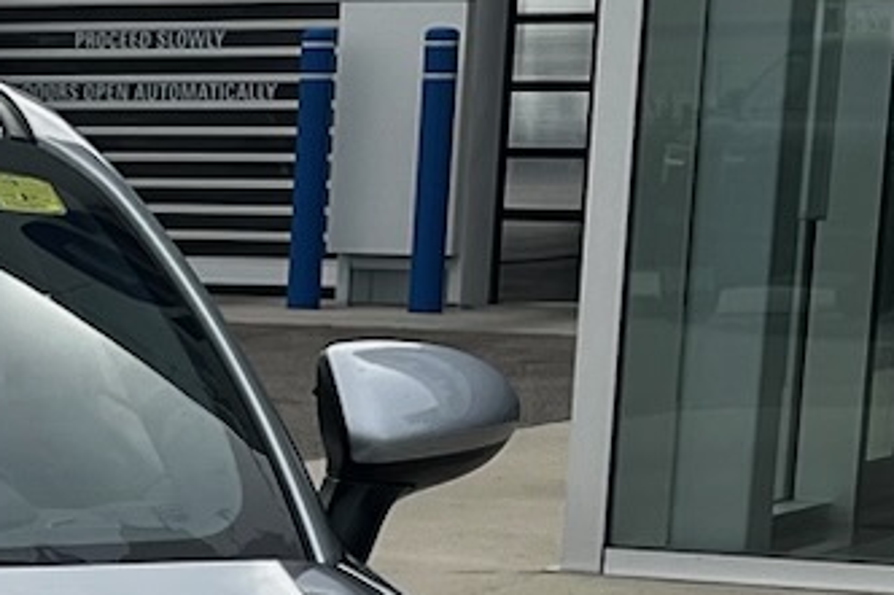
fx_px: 4145
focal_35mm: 167
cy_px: 1174
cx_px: -509
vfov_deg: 7.9
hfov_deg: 11.7
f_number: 1.6
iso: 50
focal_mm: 5.1
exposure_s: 1/3623
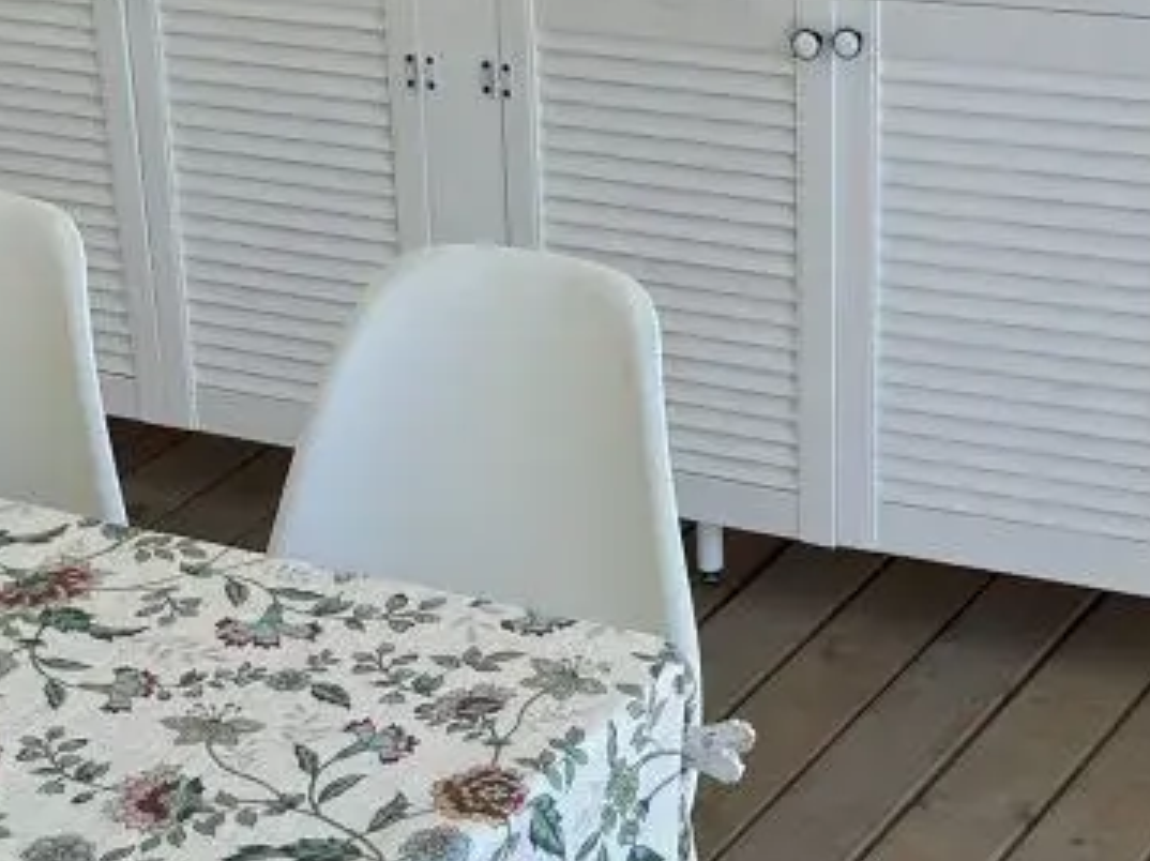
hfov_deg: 21.0
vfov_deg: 15.8
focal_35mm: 93
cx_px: 369
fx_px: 3088
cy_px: 694
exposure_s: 1/369
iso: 50
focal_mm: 5.1
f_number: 1.6
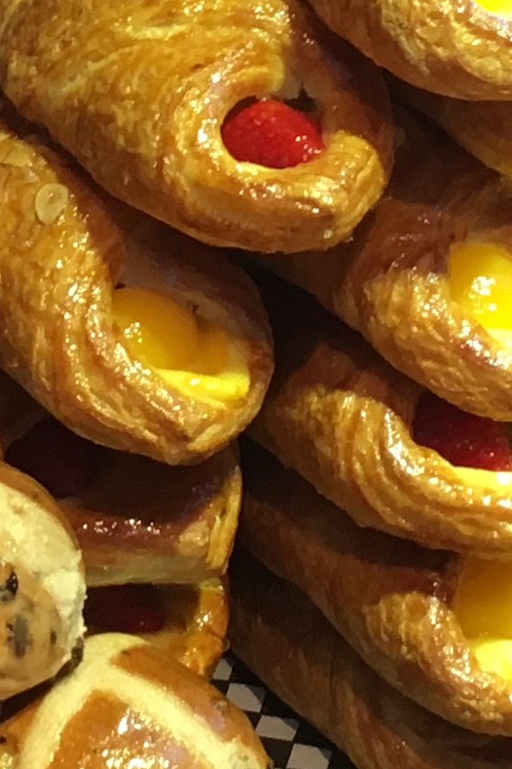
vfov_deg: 13.0
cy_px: -151
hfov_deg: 8.9
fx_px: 3288
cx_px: 18
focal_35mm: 154
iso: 50
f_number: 2.2
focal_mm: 4.15
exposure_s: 1/30
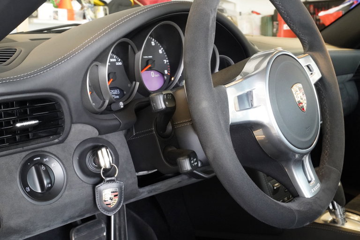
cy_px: 120
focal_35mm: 44
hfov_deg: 44.5
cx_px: 180
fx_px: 440
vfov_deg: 30.5
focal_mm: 44
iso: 12800
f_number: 16
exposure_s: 1/20
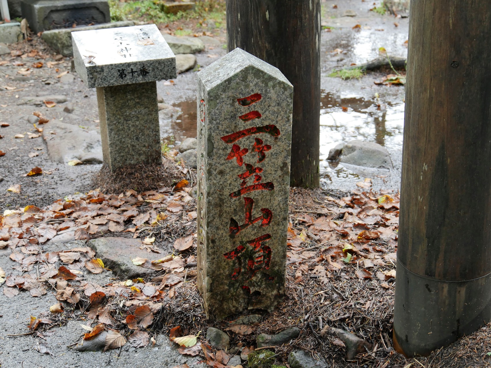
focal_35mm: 68
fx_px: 965
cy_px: 184
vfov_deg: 21.6
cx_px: 246
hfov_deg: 28.6
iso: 320
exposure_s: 1/80
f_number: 4.5
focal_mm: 34
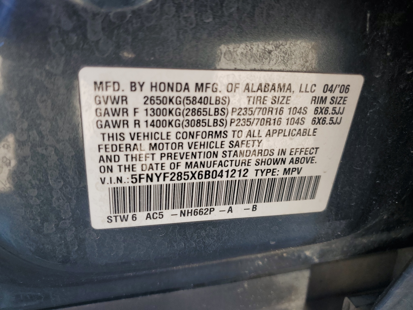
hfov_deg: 67.3
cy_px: 155
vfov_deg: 53.1
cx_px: 206
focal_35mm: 26
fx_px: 310
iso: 50
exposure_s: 1/323
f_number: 1.5
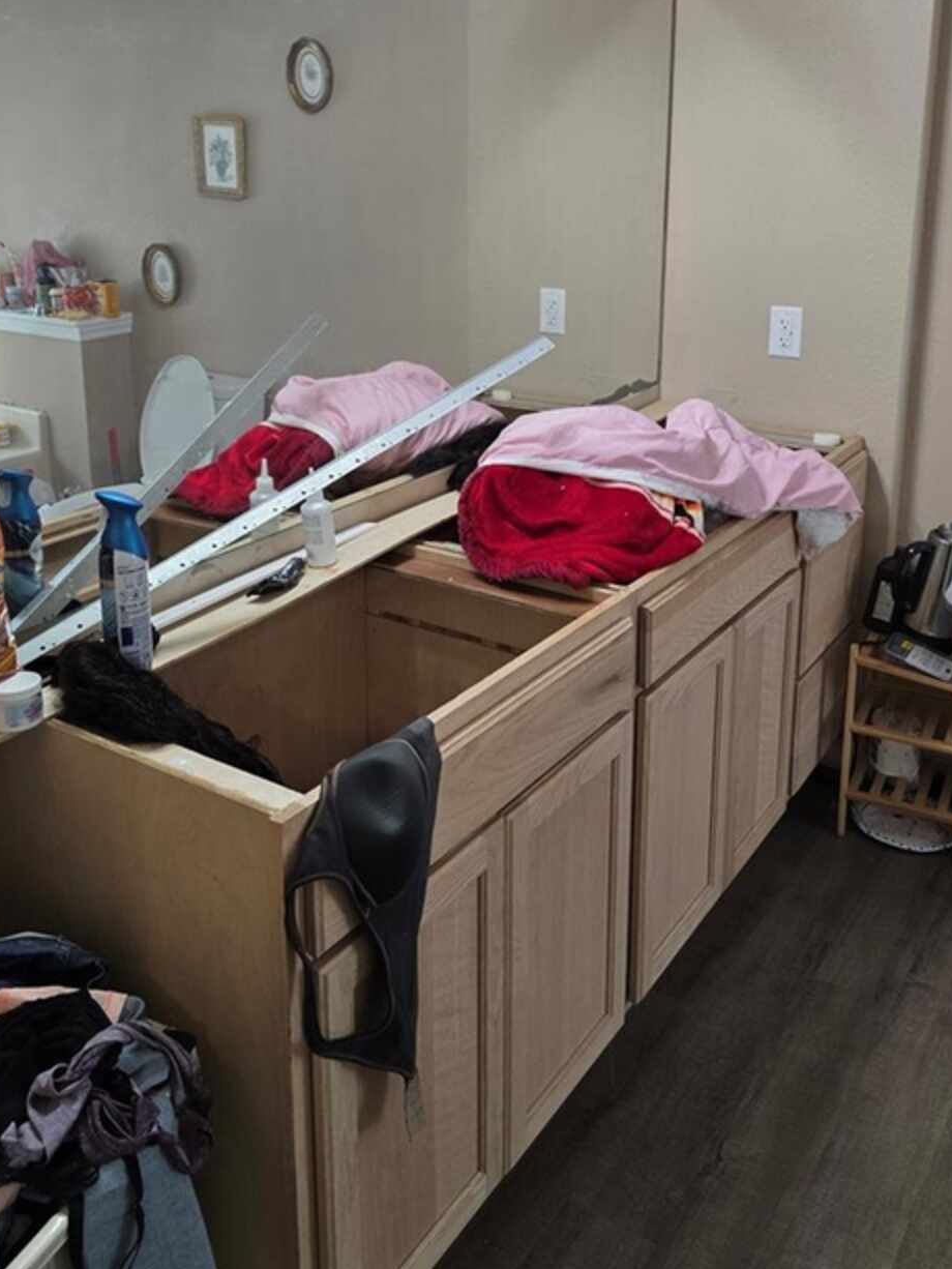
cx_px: 501
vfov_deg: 55.7
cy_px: 433
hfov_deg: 44.2
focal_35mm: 32
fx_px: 1173
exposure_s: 1/120
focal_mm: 6.3
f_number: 1.7
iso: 160
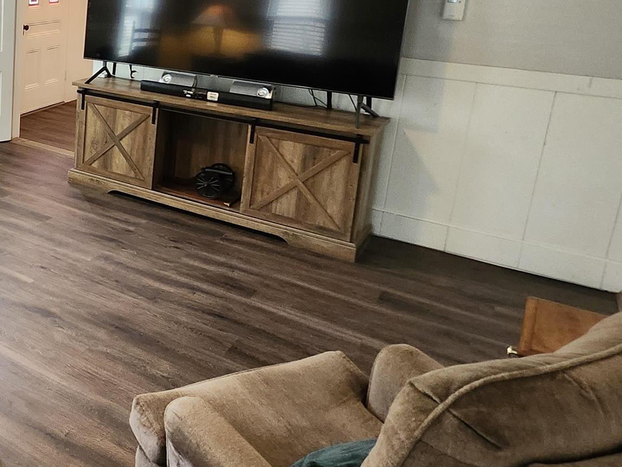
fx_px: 629
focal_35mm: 35
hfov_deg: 42.6
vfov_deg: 39.5
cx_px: -45
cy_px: 112
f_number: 2.2
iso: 320
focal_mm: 1.74
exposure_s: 1/30
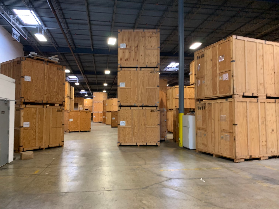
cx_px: 140
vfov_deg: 53.1
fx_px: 210
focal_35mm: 26
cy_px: 104
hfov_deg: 67.3
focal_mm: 4.25
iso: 250
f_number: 1.8
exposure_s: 1/60
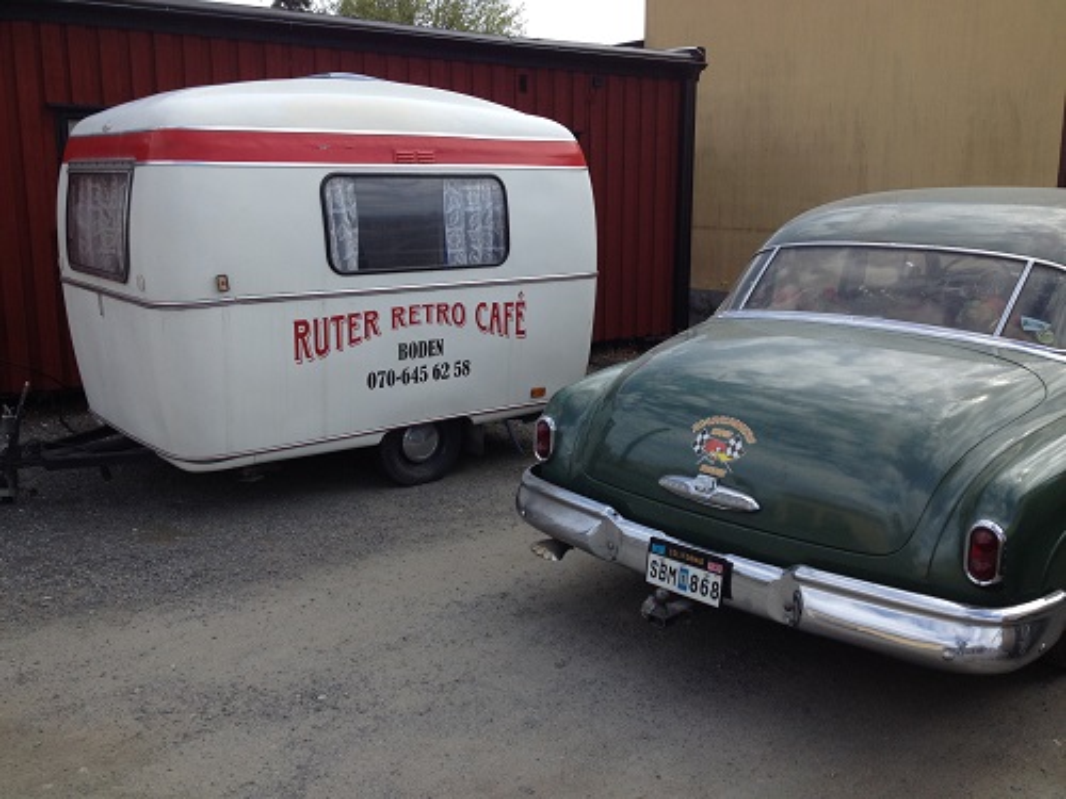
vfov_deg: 40.7
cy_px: 400
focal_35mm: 35
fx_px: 1078
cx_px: 533
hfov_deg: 52.6
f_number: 2.4
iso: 50
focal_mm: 4.28
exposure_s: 1/1126
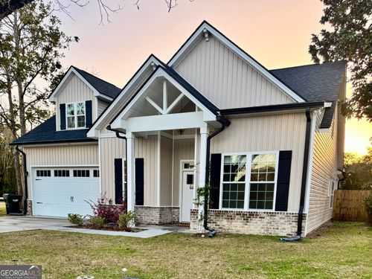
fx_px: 258
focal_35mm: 24
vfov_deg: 56.8
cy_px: 140
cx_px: 186
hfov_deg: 71.6
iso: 80
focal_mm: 6.76
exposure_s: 1/249
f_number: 1.78
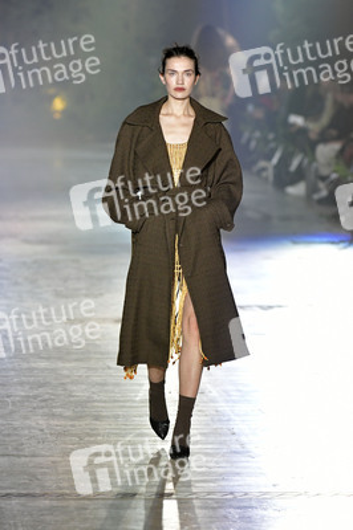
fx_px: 2947
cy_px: 265
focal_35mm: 200
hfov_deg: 6.9
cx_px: 176
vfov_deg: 10.3
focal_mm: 200
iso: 3200
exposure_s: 1/500
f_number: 5
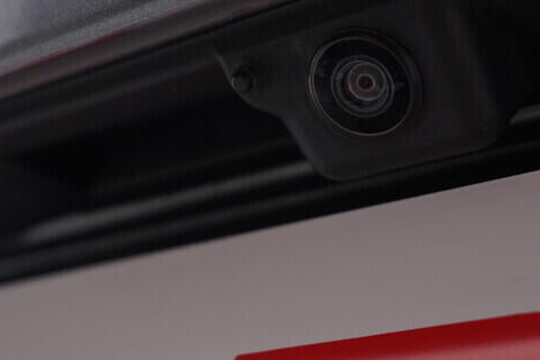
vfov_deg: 17.4
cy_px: 125
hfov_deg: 25.8
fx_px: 1170
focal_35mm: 78
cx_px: 177
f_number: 3.2
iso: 125
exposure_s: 1/50
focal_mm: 24
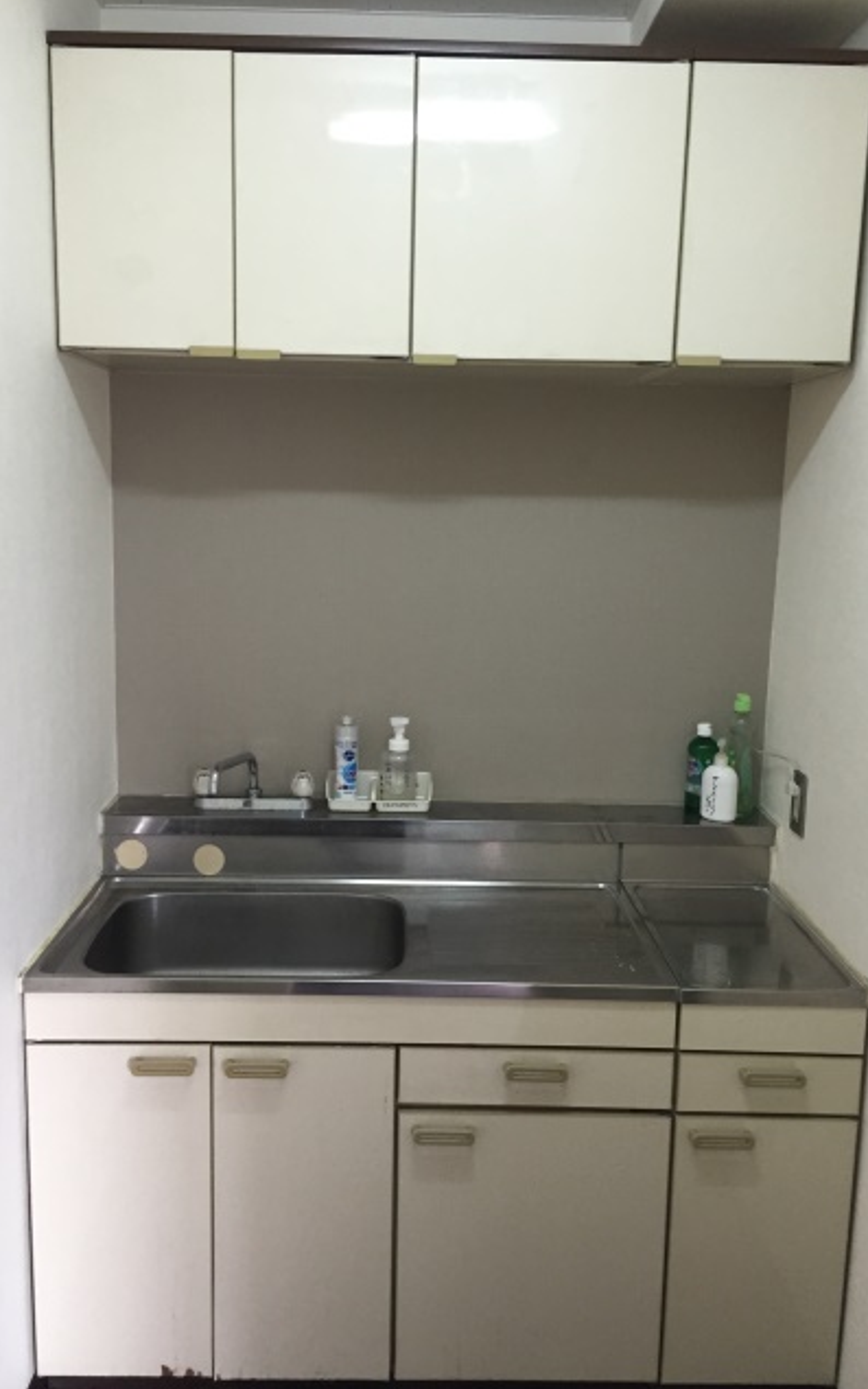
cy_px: 691
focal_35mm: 31
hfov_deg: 40.6
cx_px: 402
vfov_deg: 61.2
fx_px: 1173
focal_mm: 4.15
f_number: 2.2
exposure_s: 1/30
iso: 100
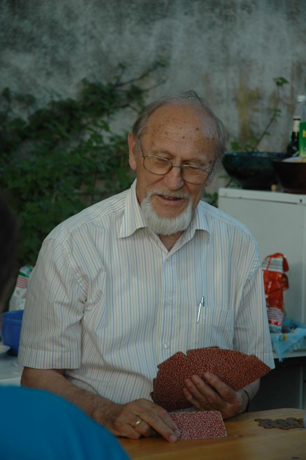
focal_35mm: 98
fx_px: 1245
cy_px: 230
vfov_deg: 20.9
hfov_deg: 14.0
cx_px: 153
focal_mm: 65
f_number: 4.5
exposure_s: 1/50
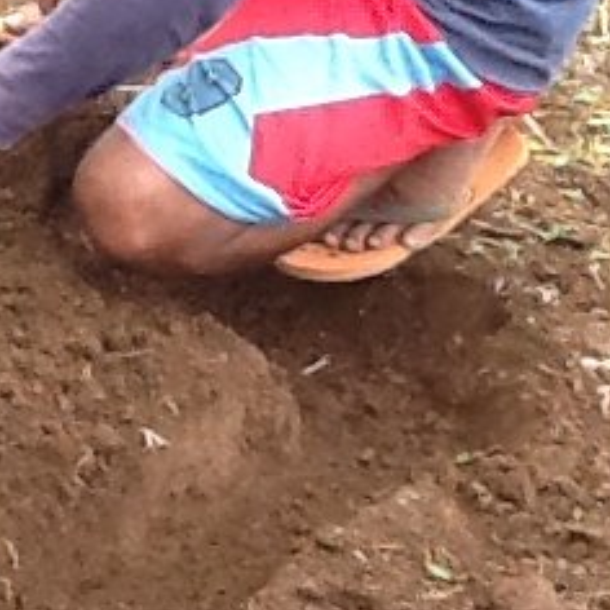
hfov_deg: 10.7
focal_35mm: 158
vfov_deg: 11.0
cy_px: 103
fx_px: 3150
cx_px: -313
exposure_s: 1/190
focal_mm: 2.03
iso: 40
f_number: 2.4
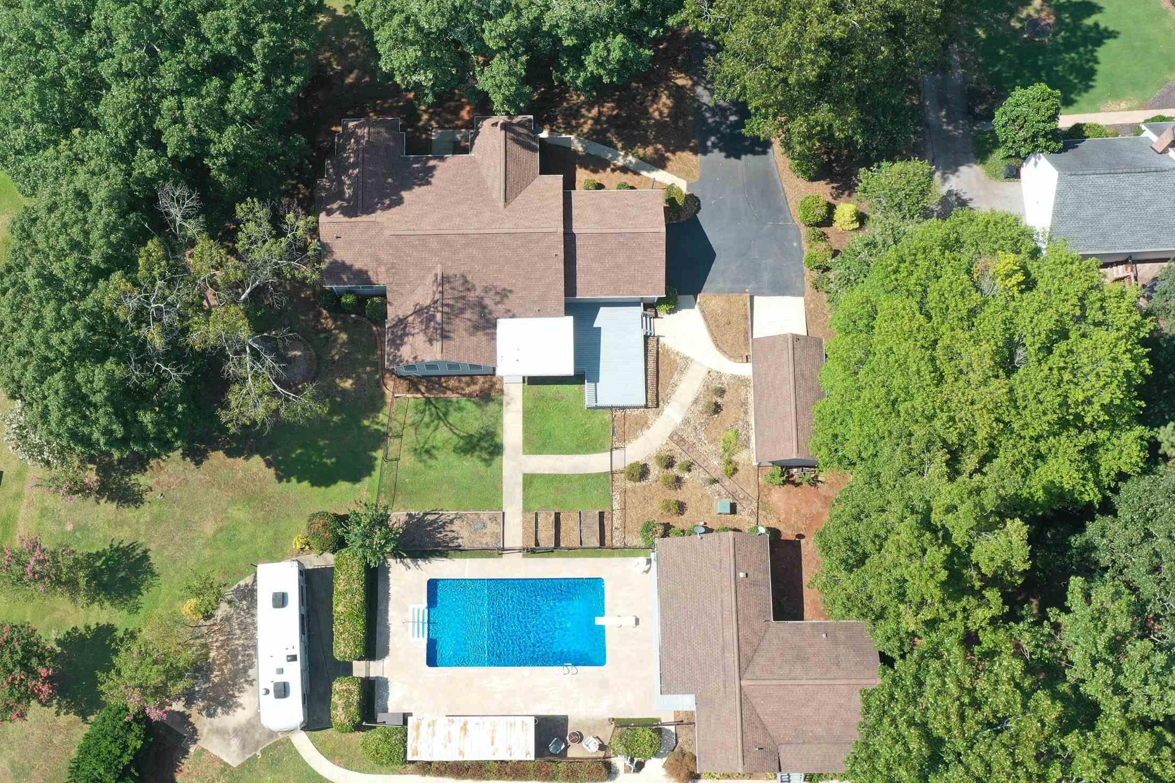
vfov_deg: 34.1
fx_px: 1273
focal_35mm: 39
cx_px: 537
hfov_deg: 49.5
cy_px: 461
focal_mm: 10.26
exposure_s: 1/240
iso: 100
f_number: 5
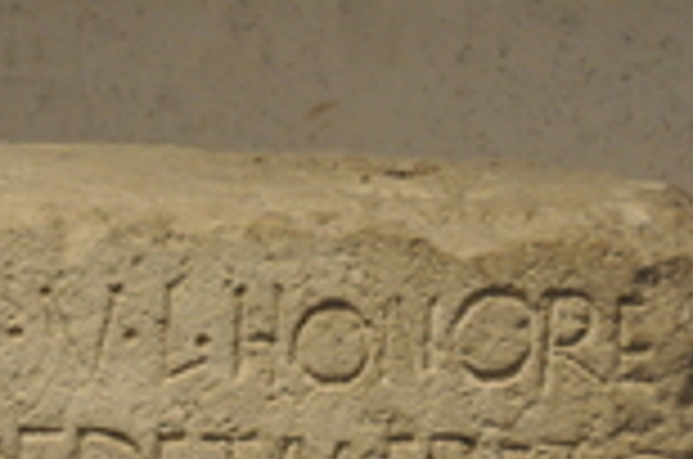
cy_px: 644
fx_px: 7396
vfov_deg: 3.5
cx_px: -63
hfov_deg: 5.3
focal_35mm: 385
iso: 1250
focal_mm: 90
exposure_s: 1/50
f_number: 5.3
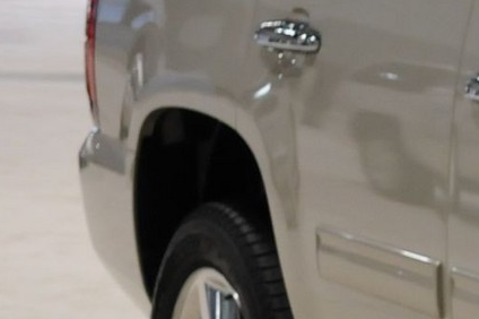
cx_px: 1183
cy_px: 227
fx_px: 3058
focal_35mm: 230
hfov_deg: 8.2
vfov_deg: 6.0
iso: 800
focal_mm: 26
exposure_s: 1/80
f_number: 4.2
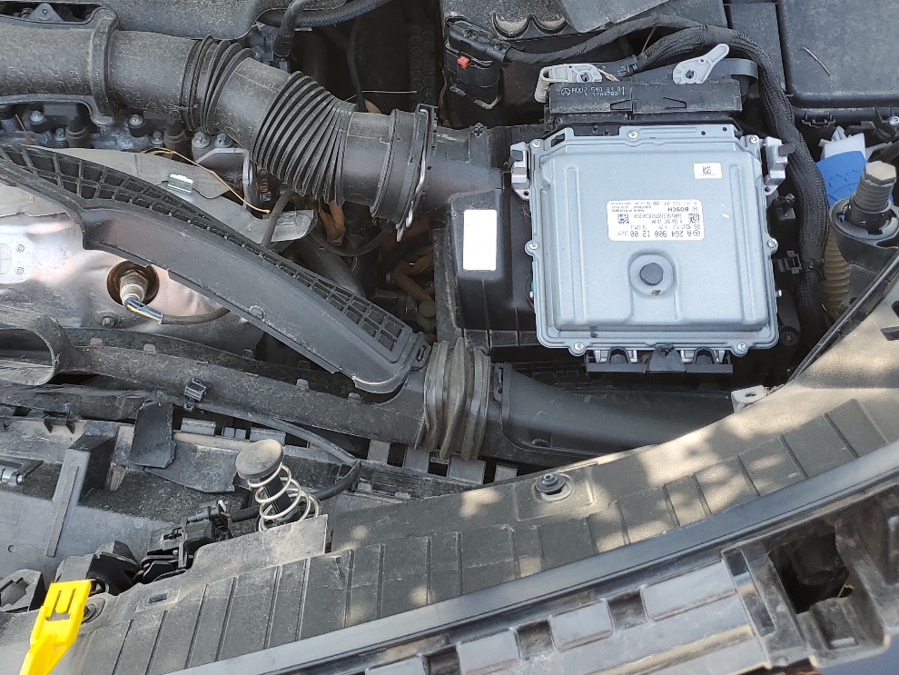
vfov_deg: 34.1
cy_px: 236
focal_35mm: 42
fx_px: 1091
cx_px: 273
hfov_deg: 43.9
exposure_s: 1/250
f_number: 1.5
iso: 50
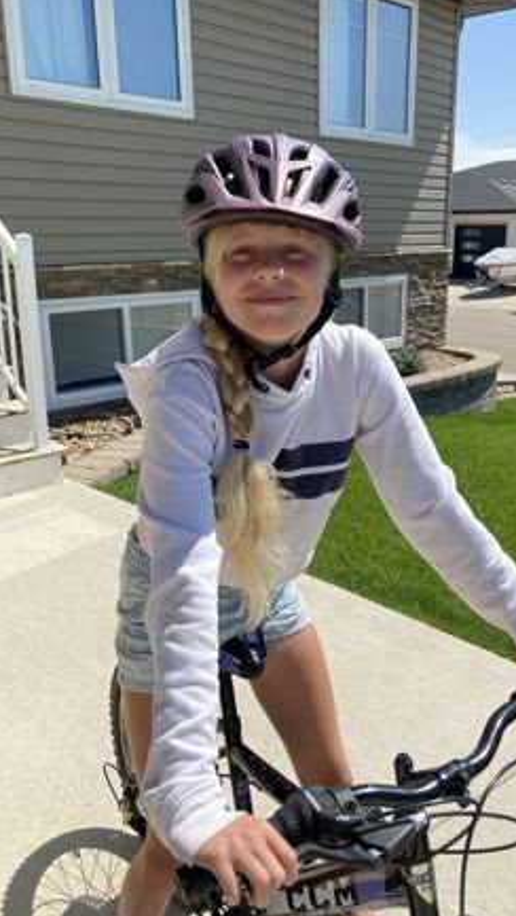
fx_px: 753
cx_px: 311
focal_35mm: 31
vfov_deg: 62.6
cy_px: 457
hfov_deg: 37.7
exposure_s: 1/2114
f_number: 1.8
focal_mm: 3.99
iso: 20
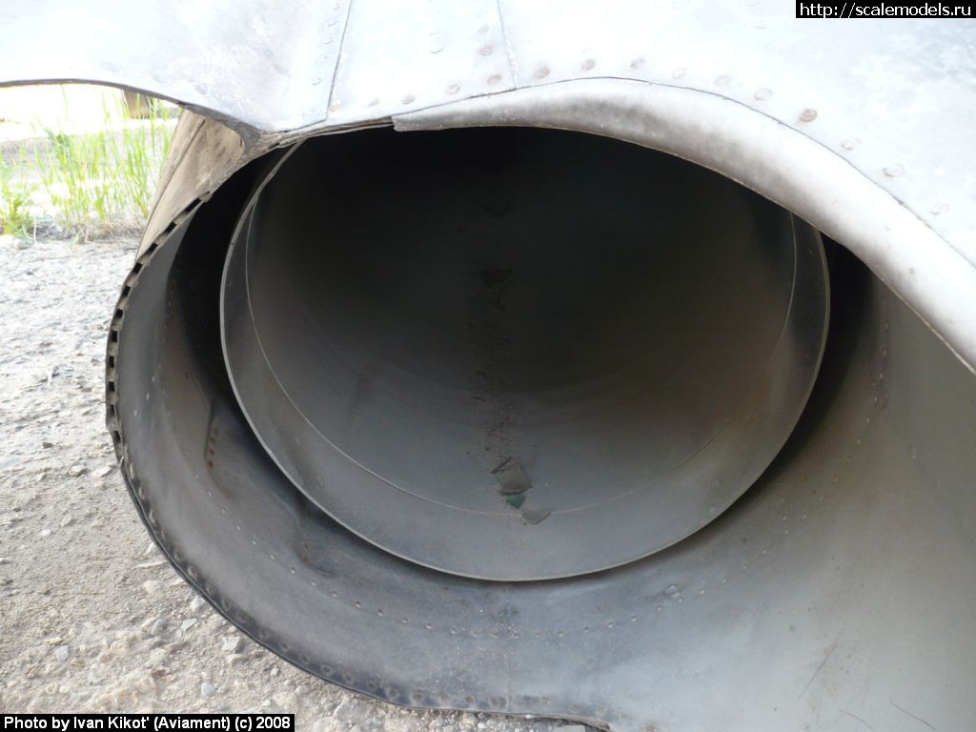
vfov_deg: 40.7
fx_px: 987
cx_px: 488
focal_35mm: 35
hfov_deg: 52.6
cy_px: 366
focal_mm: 5.8
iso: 125
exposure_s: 1/30
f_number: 2.8
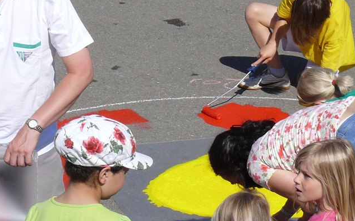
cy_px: 91
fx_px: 2495
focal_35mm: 258
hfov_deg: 8.1
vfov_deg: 5.1
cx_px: 135
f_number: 7.1
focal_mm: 22.9
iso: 100
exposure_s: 1/400
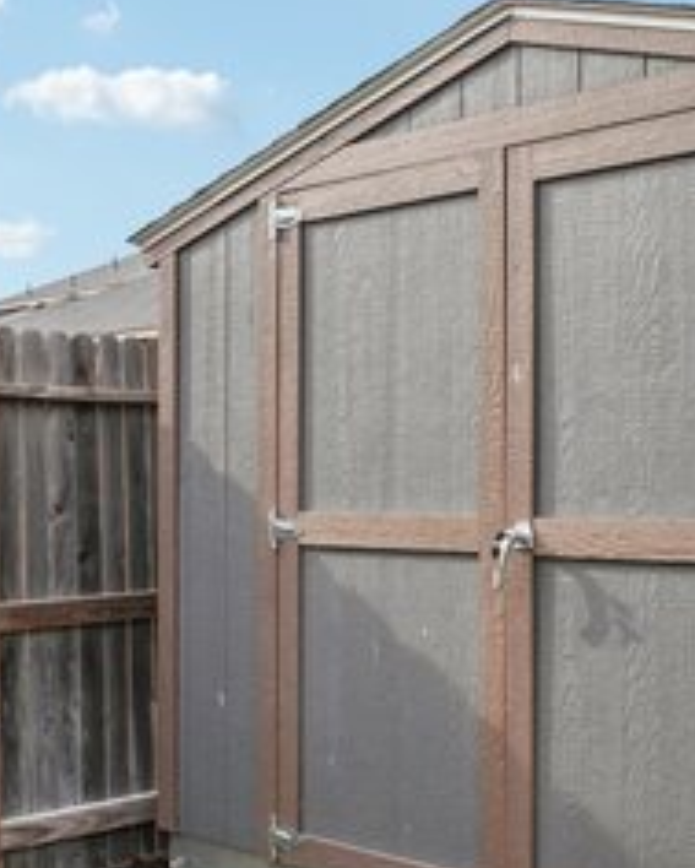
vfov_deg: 33.5
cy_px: 520
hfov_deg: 26.1
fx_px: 1439
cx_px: 651
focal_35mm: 56
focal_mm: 22
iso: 200
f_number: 8
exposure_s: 1/125
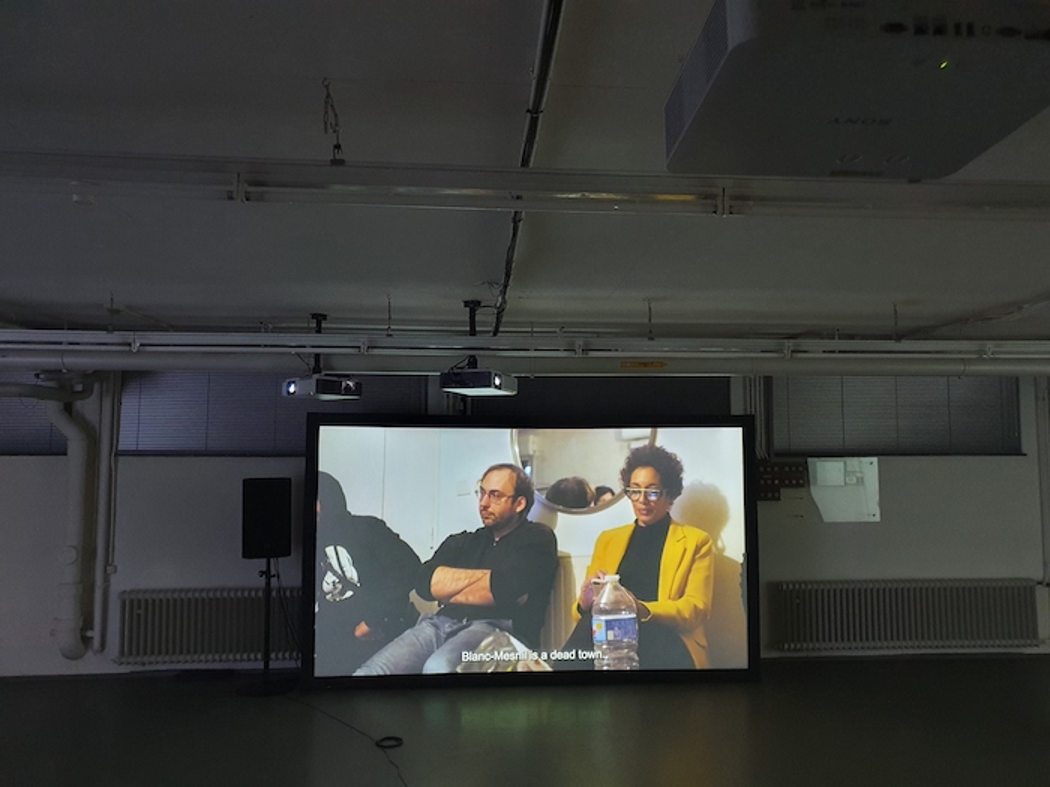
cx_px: 525
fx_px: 789
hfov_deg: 67.3
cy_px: 394
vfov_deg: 53.1
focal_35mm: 26
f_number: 1.5
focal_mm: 4.32
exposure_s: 1/50
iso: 320
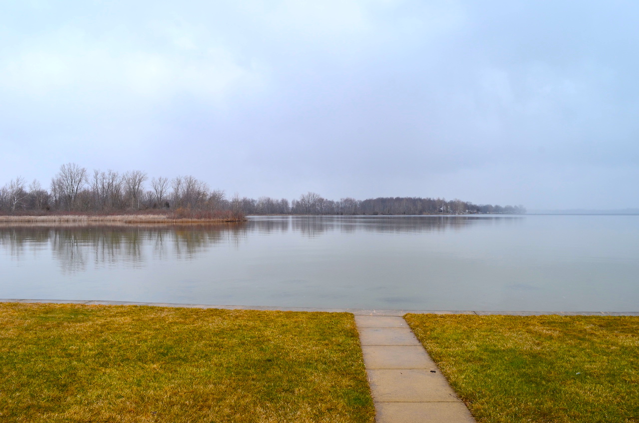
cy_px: 212
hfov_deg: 67.5
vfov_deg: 47.7
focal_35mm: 27
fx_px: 478
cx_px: 320
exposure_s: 1/250
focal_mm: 18
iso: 200
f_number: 10
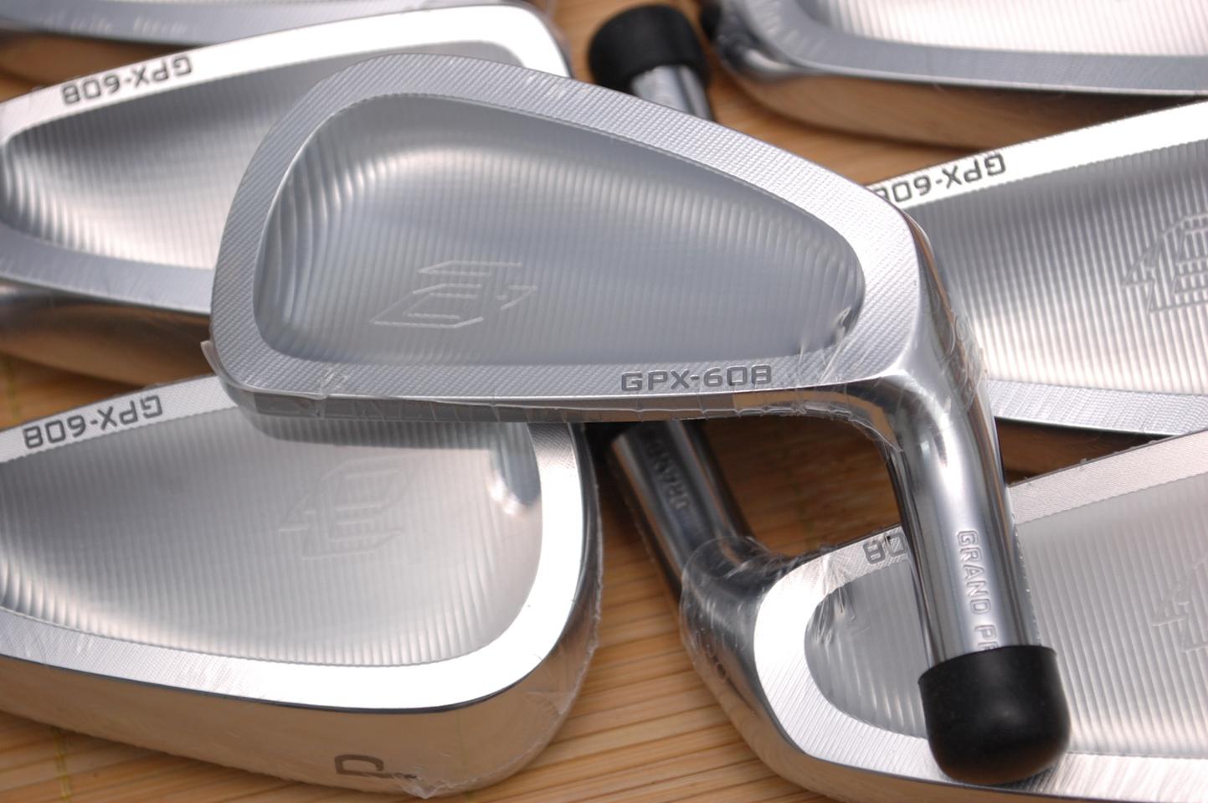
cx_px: 604
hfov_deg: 24.6
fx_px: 2765
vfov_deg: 16.5
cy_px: 402
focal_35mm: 82
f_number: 5.6
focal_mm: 55
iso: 400
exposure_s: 1/200
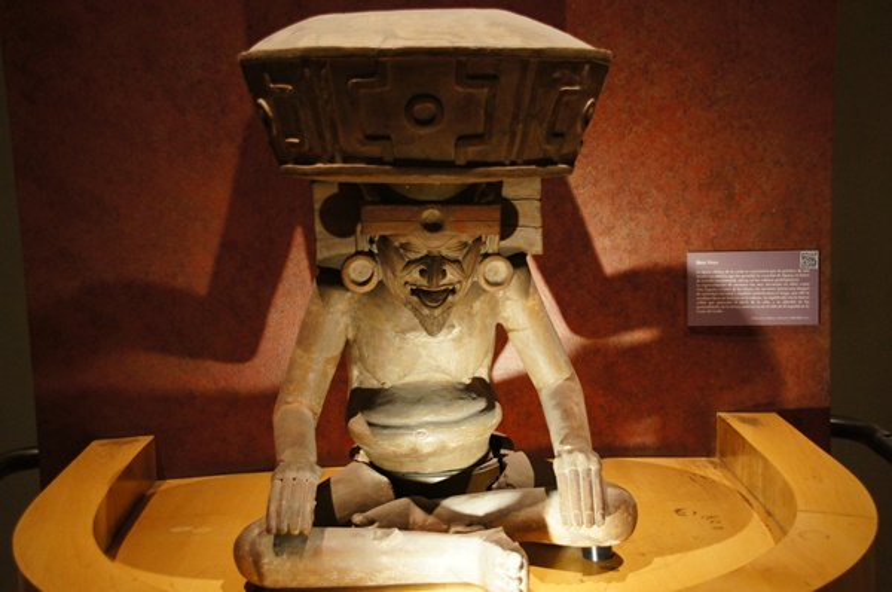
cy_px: 296
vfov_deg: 25.7
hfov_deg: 37.9
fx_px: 1299
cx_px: 446
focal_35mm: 52
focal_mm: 35
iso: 1600
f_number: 4.5
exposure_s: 1/30
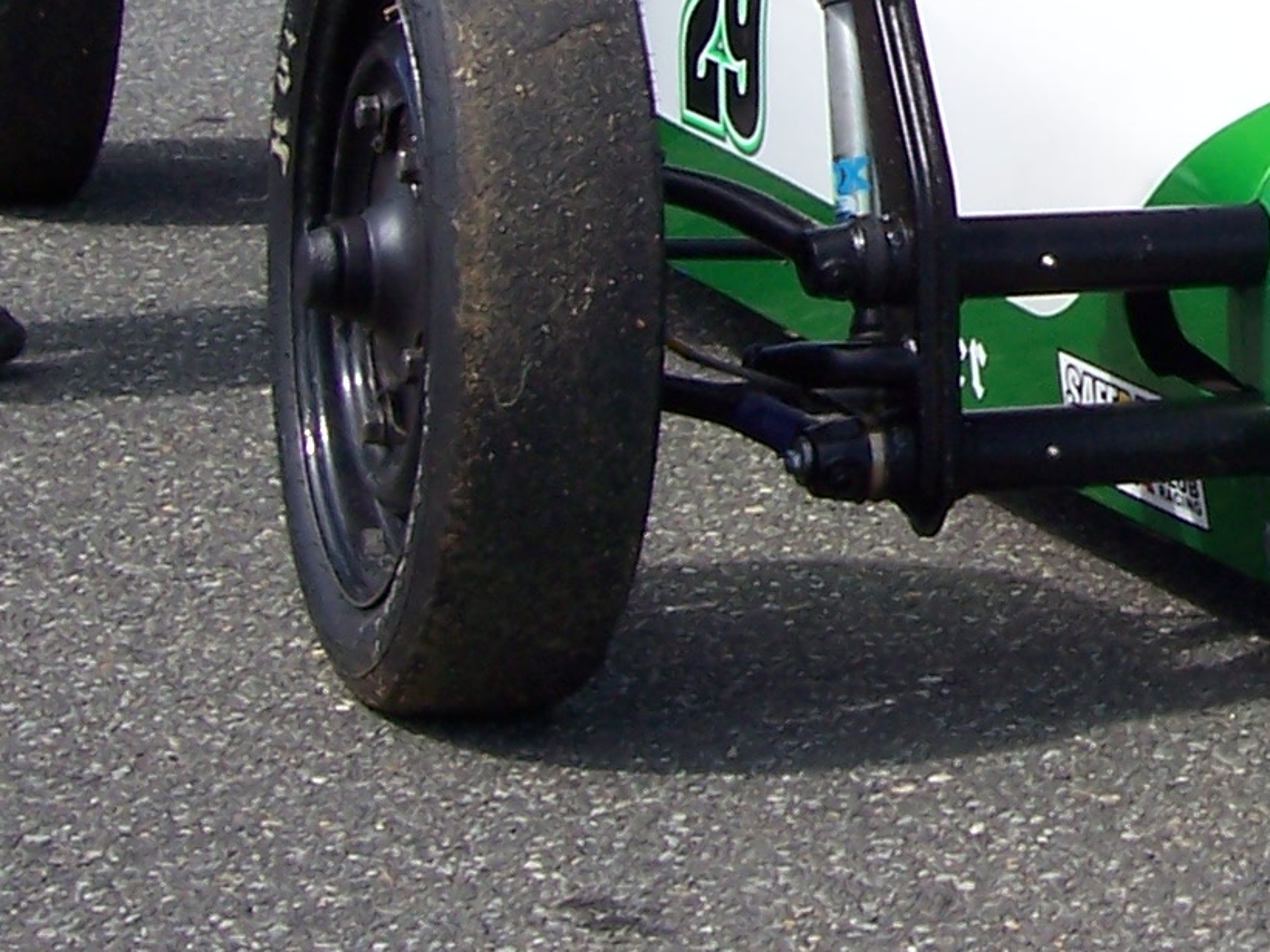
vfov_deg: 11.1
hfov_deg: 14.5
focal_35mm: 131
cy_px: -133
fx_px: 4807
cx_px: 1593
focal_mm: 7
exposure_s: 1/350
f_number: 5.6
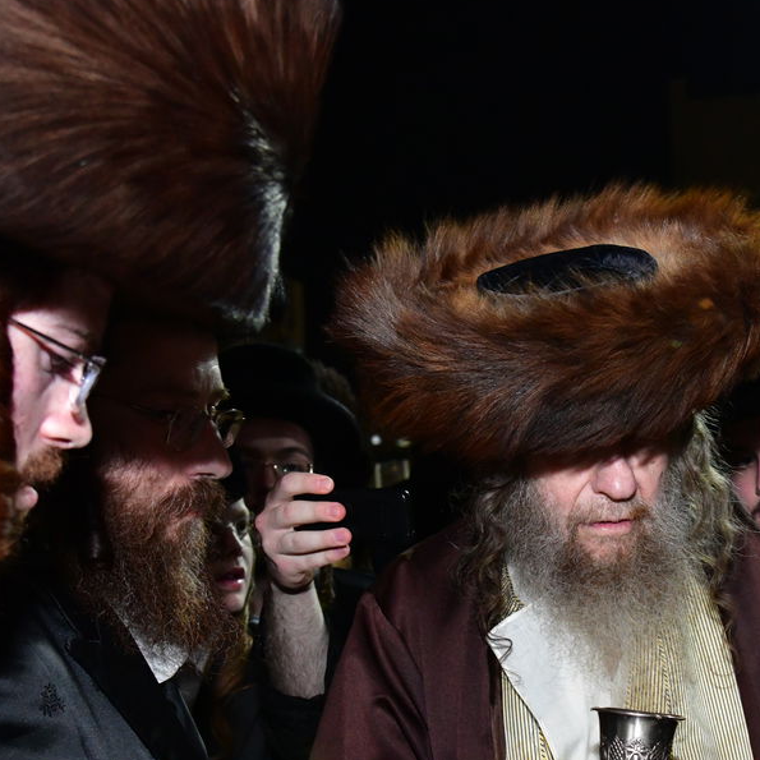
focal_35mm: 62
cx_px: 534
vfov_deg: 27.6
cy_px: 505
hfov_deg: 27.5
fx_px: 1540
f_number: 5.6
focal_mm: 31
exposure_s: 1/100
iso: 5000
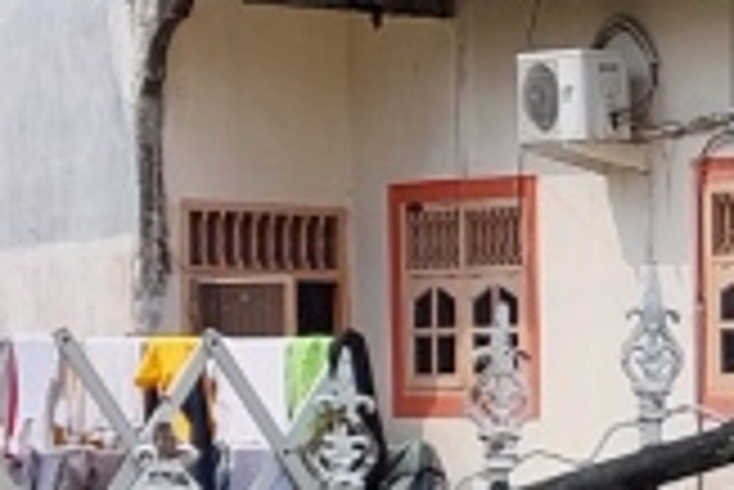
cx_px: 1954
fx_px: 3061
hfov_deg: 10.8
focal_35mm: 150
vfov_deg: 9.1
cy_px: 450
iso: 25
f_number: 1.8
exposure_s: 1/730
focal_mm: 5.06
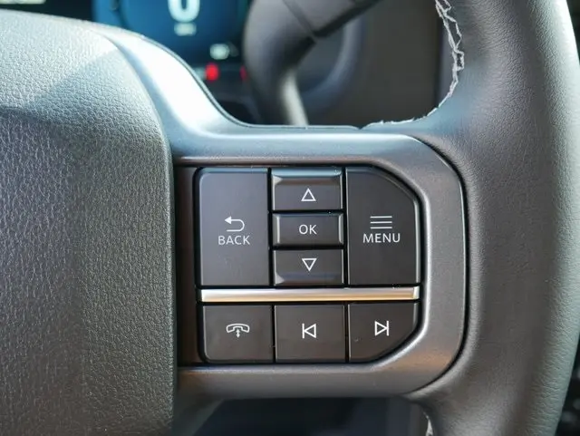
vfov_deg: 29.1
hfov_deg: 38.2
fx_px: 838
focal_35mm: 50
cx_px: 290
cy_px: 218
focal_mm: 25
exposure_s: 1/60
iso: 800
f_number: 5.3
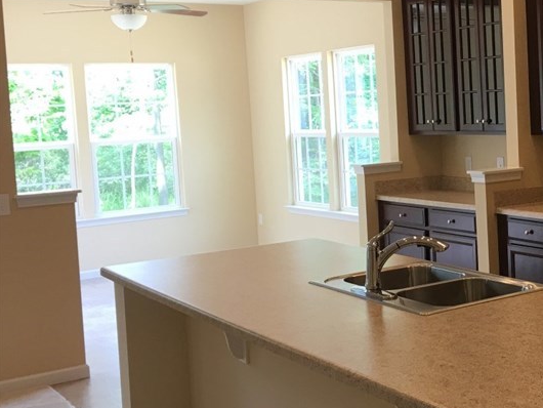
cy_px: 169
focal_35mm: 56
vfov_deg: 26.1
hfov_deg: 32.1
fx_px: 879
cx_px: 520
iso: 32
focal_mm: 4.15
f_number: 2.2
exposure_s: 1/40
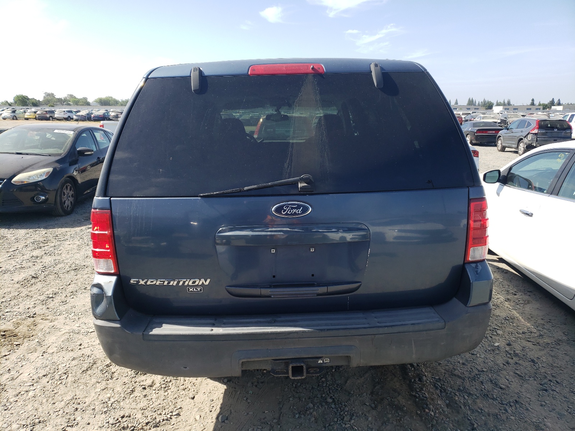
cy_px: 216
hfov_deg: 67.3
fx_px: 432
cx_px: 288
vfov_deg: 53.1
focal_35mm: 26
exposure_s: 1/1429
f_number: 1.5
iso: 50
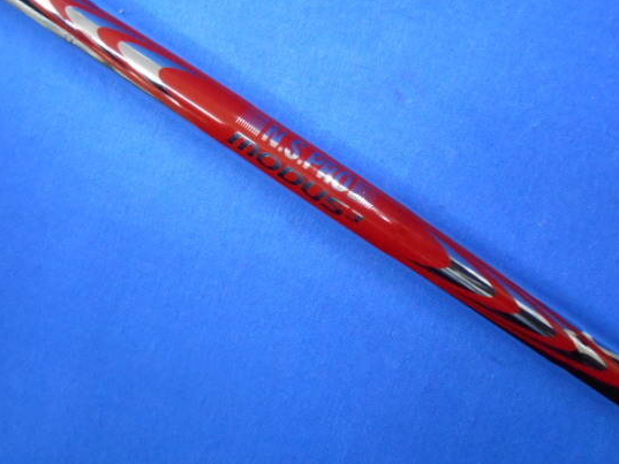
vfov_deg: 45.3
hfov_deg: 58.3
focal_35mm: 31
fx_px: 554
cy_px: 195
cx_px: 329
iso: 800
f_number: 3.2
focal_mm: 4.6
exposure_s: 1/50
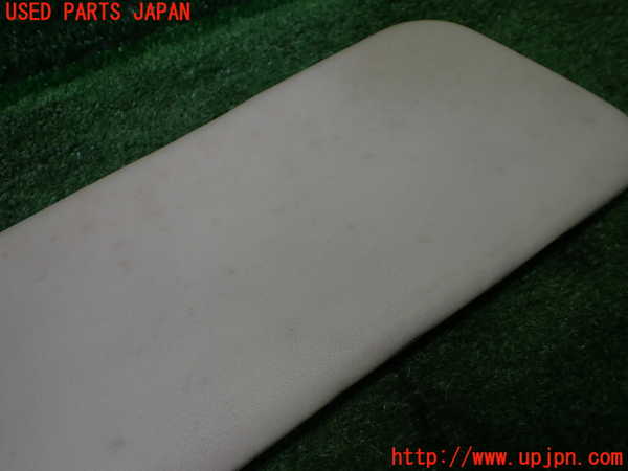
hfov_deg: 60.0
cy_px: 236
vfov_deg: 46.8
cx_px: 314
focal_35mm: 30
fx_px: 544
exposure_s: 1/125
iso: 125
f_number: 2.3
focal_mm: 5.4
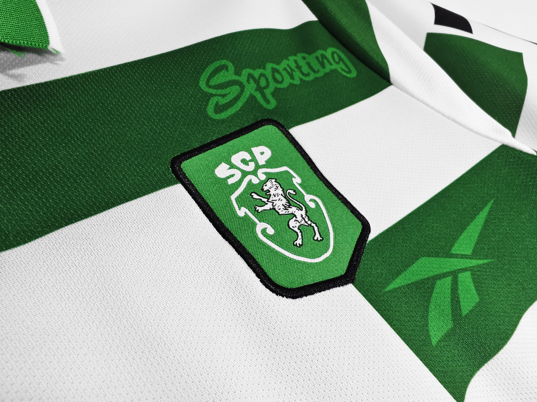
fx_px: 357
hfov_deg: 73.9
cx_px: 268
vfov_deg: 58.9
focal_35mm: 23
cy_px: 201
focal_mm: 2.59
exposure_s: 1/50
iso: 149
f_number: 2.2
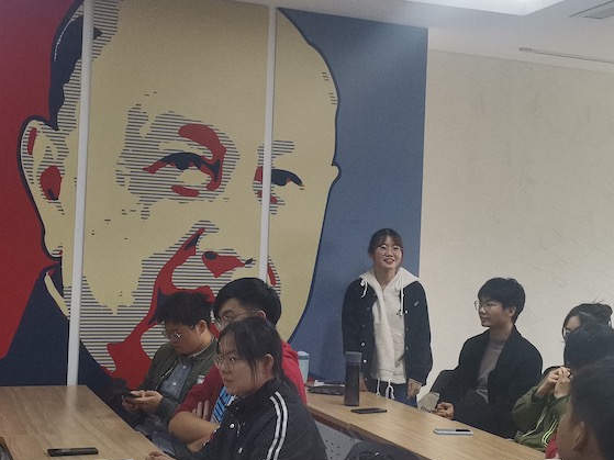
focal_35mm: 58
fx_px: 1029
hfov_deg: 33.2
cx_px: 328
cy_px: 229
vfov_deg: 25.2
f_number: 1.8
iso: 160
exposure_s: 1/100
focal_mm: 5.5
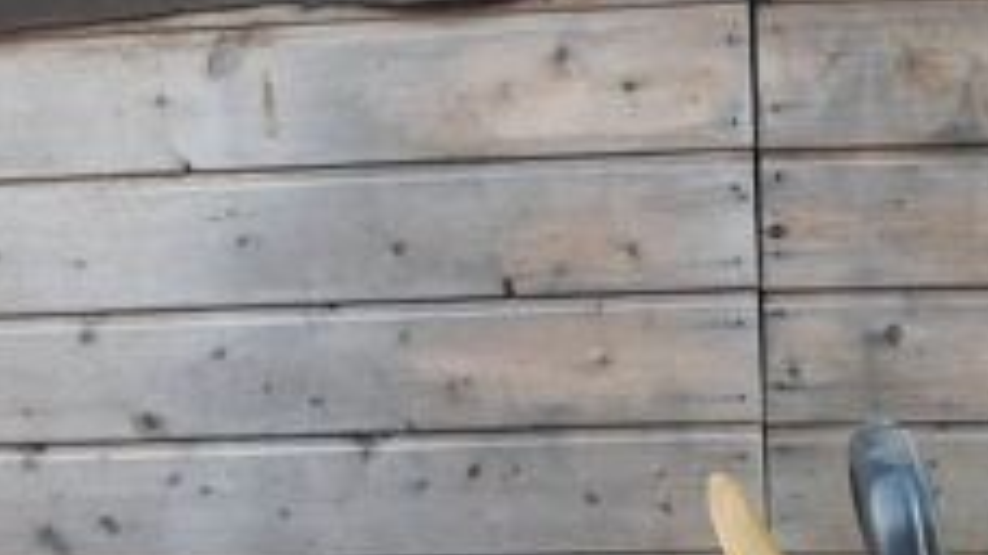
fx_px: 1440
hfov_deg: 37.4
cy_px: 343
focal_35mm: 55
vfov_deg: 21.8
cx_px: 676
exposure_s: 1/50
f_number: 1.89
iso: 110
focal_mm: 5.89
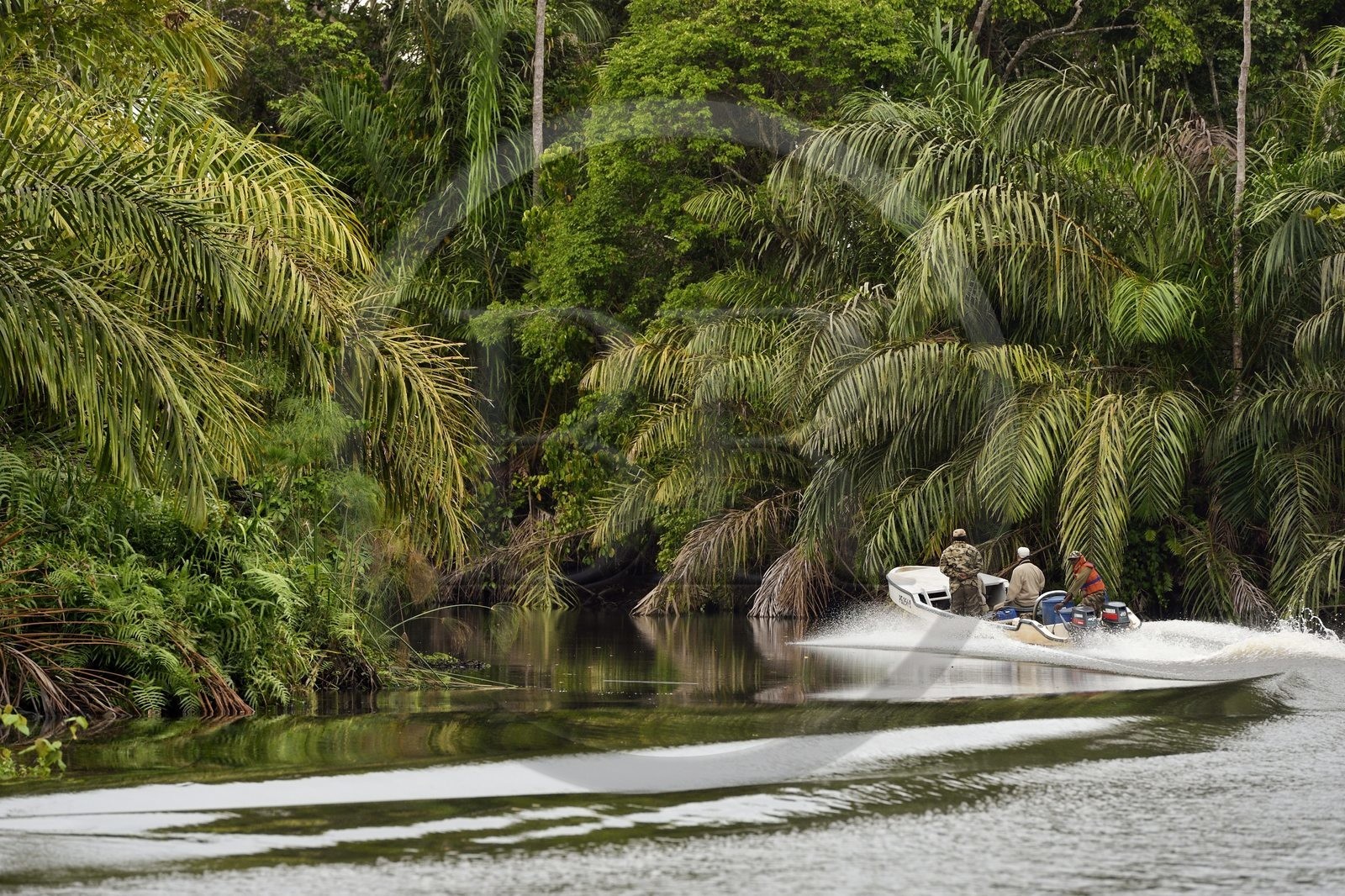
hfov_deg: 10.3
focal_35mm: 200
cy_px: 448
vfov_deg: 6.9
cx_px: 672
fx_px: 7470
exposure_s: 1/640
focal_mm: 200
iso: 800
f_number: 6.3
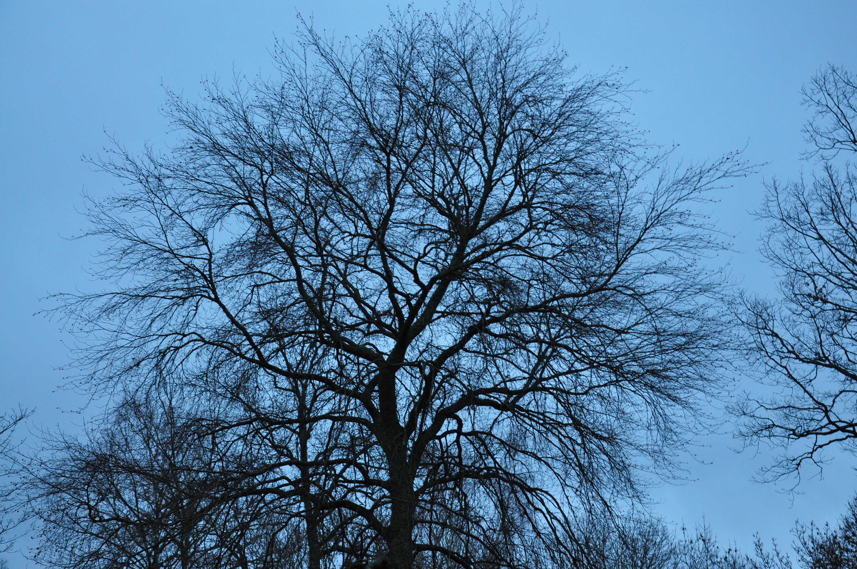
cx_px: 428
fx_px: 1498
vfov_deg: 21.5
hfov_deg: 31.9
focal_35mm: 63
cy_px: 284
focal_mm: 42
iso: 640
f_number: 6.3
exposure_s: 1/15
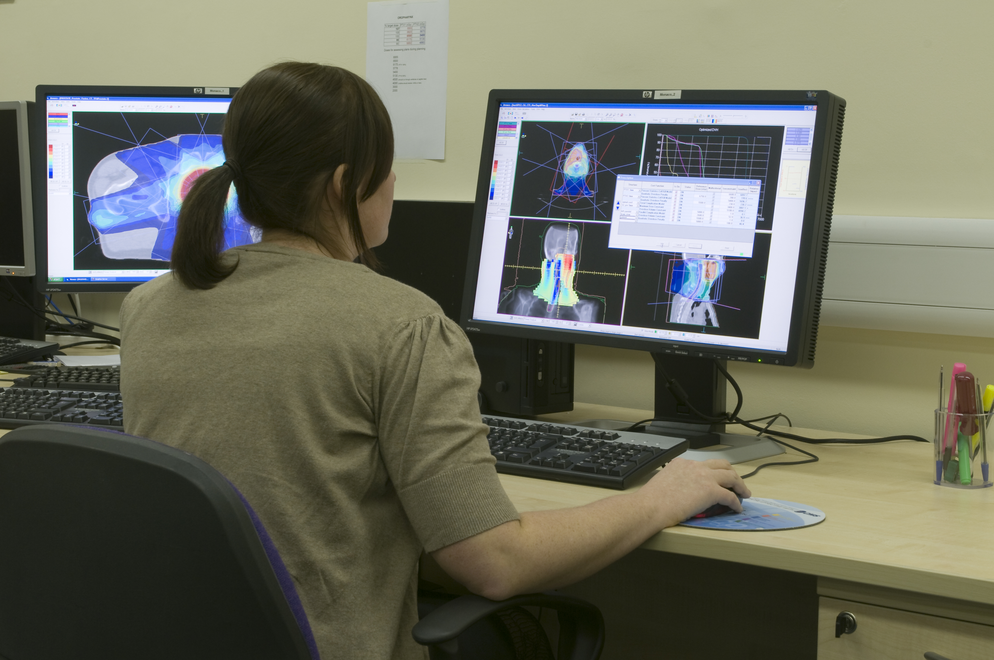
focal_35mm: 63
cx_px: 497
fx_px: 1737
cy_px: 330
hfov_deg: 31.9
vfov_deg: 21.5
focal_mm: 42
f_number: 11
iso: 200
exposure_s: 1/4
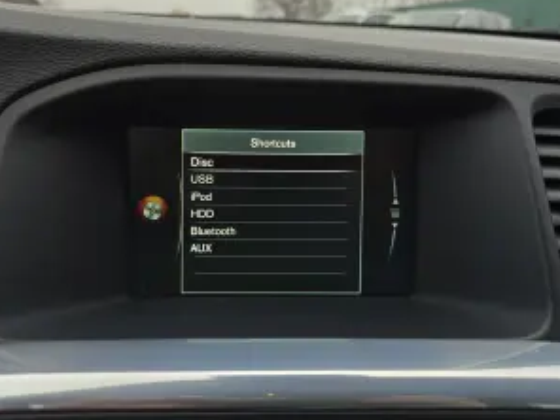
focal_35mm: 28
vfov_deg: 49.5
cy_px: 176
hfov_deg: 63.3
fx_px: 453
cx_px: 255
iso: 160
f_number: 1.7
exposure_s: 1/100
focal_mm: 6.3
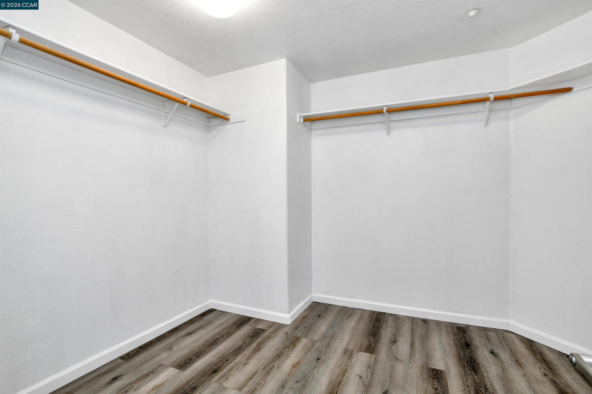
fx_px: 247
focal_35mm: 15
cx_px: 296
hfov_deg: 100.4
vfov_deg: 77.3
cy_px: 197
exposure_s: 1/4
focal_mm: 10
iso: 200
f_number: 7.1
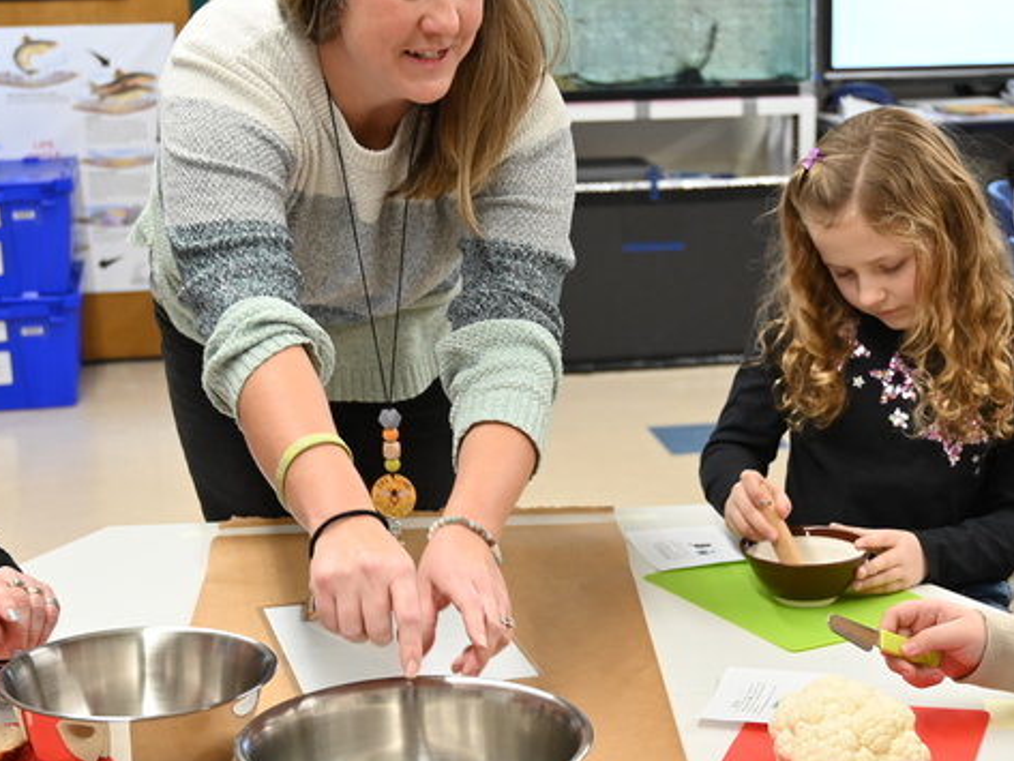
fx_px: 2256
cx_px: 622
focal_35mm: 77
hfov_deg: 25.3
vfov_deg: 19.1
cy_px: 398
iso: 1250
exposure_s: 1/125
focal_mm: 37
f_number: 4
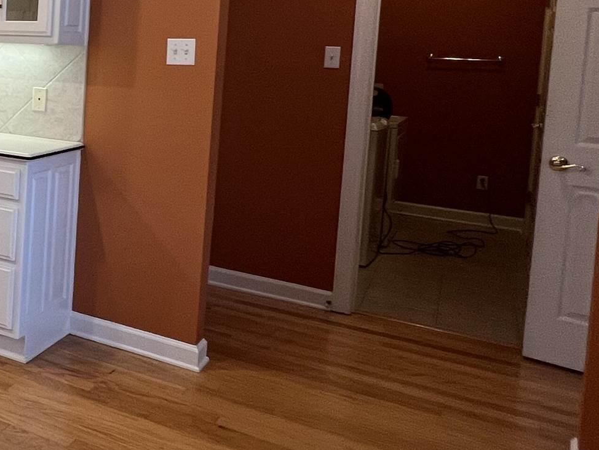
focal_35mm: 41
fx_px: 710
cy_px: 85
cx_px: -153
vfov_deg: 34.0
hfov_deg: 34.5
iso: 160
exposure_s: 1/120
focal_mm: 1.57
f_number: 1.8
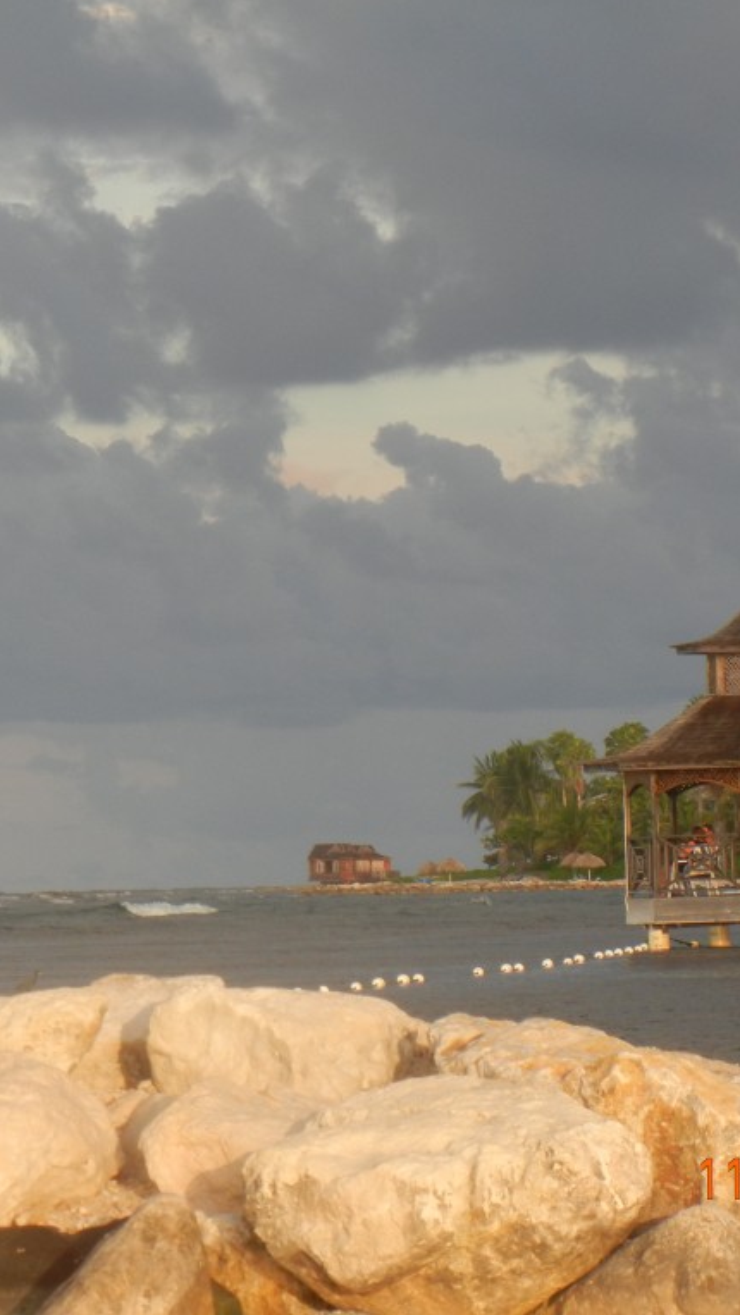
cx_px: 356
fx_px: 8856
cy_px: 656
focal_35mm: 254
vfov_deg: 8.5
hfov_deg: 4.8
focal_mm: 31.4
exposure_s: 1/170
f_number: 4.6
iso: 160
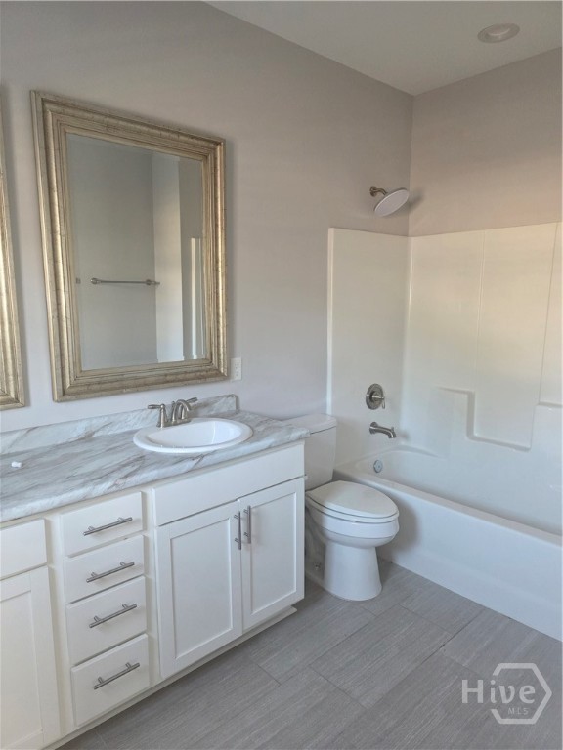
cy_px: 375
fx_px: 499
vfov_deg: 73.9
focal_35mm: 23
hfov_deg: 58.9
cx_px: 282
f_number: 1.7
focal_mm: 6.3
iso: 500
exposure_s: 1/120
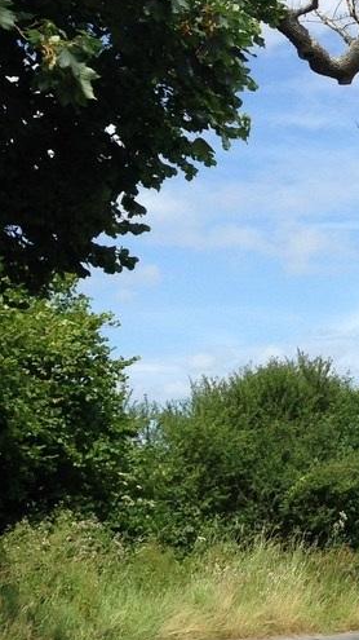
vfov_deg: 22.5
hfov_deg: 12.1
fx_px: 1576
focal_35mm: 93
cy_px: 87
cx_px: 619
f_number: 2.4
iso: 50
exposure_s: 1/1550
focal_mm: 4.12
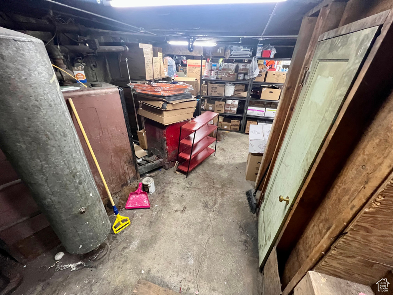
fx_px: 148
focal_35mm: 13
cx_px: 196
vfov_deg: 89.9
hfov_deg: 106.2
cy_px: 148
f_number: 1.8
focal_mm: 1.57
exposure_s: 1/60
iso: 800
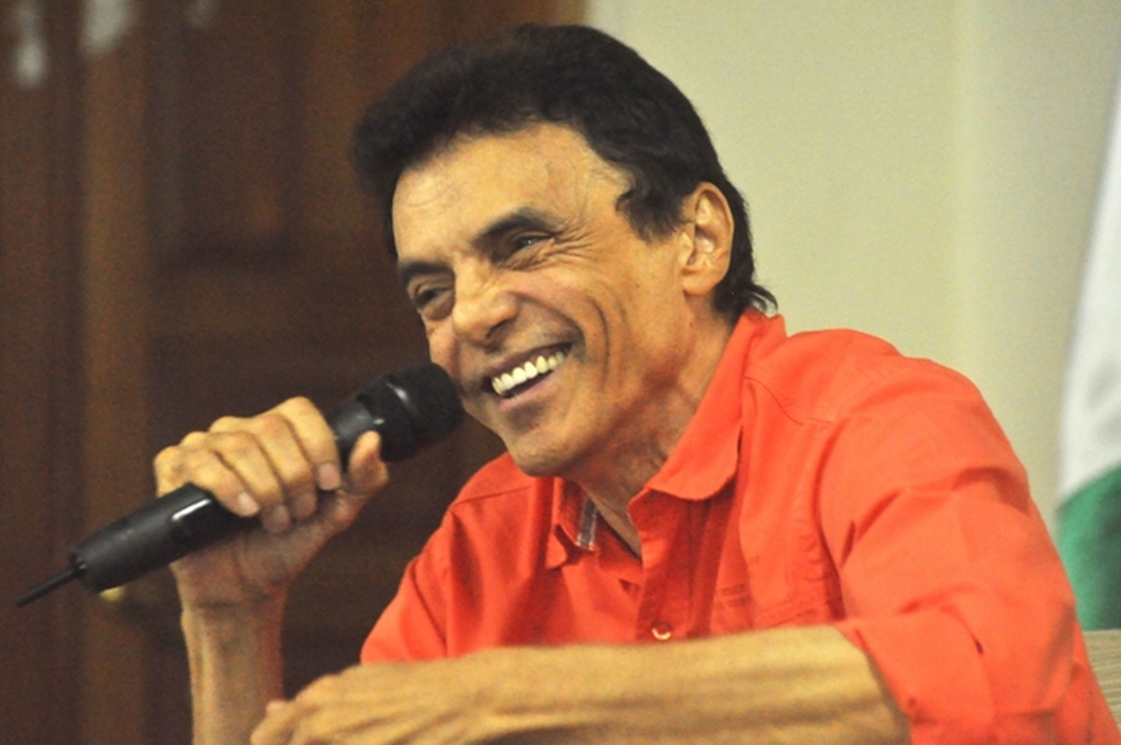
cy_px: 371
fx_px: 7059
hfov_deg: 9.1
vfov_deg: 6.0
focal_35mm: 227
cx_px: 562
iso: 3200
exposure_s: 1/80
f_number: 4.5
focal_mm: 150
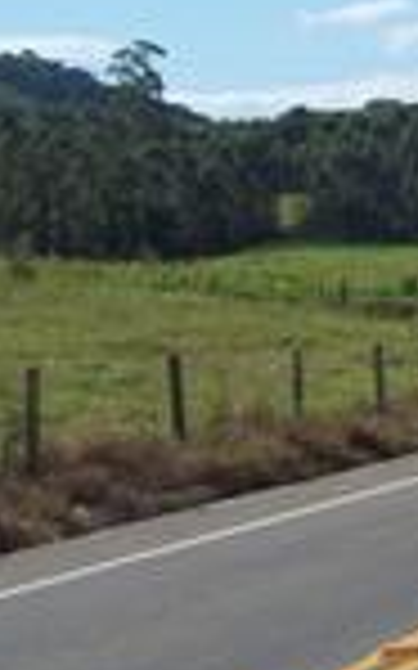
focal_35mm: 115
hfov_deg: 10.5
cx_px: 809
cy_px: 261
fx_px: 2098
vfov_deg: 18.1
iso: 80
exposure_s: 1/250
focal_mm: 6.5
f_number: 8
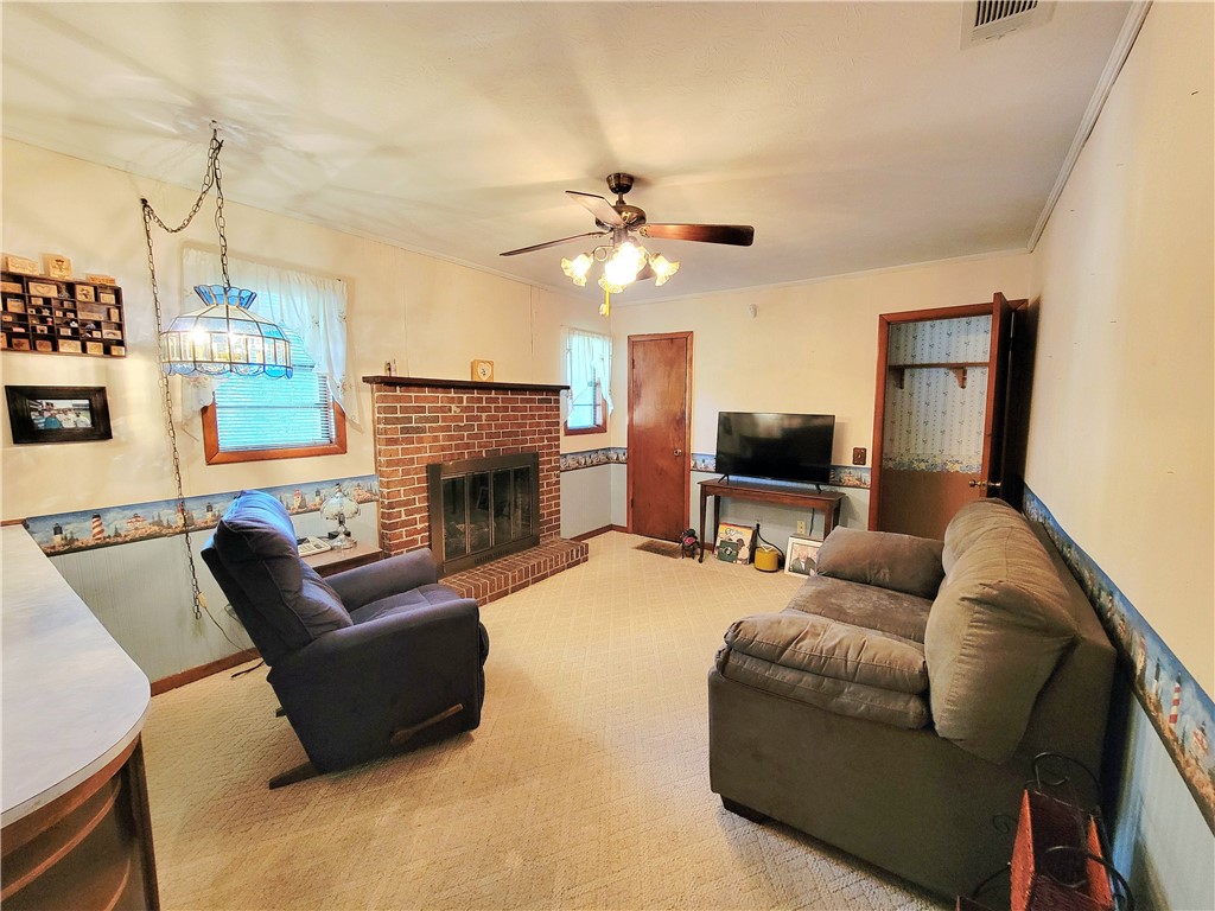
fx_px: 456
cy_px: 456
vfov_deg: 89.9
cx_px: 608
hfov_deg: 106.2
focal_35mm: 13
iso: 400
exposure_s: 1/60.2
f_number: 2.2
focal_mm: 2.2
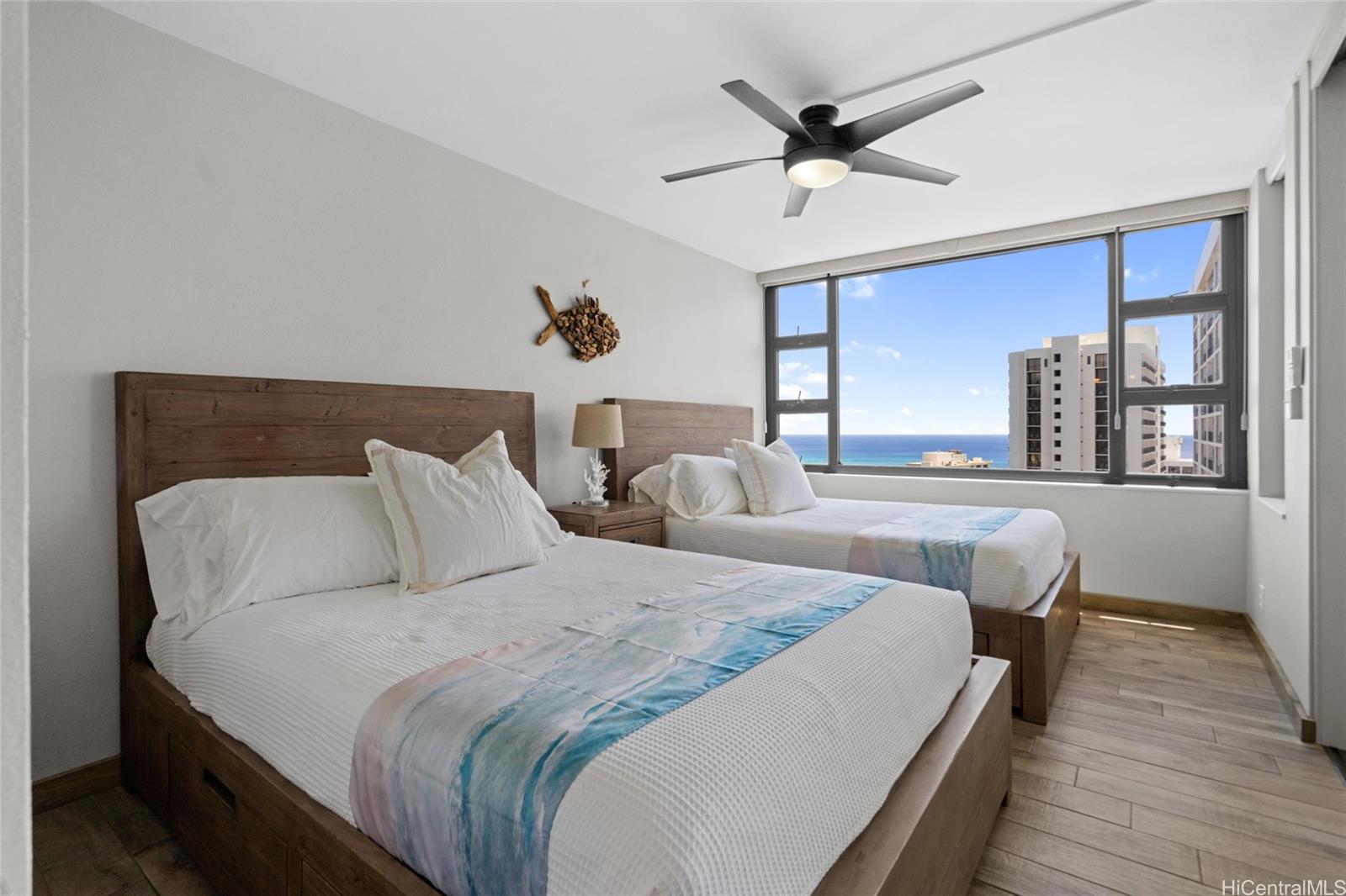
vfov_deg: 73.7
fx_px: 598
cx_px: 673
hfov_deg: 96.7
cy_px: 448
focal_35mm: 16
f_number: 8
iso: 250
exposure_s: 1/60
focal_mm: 16
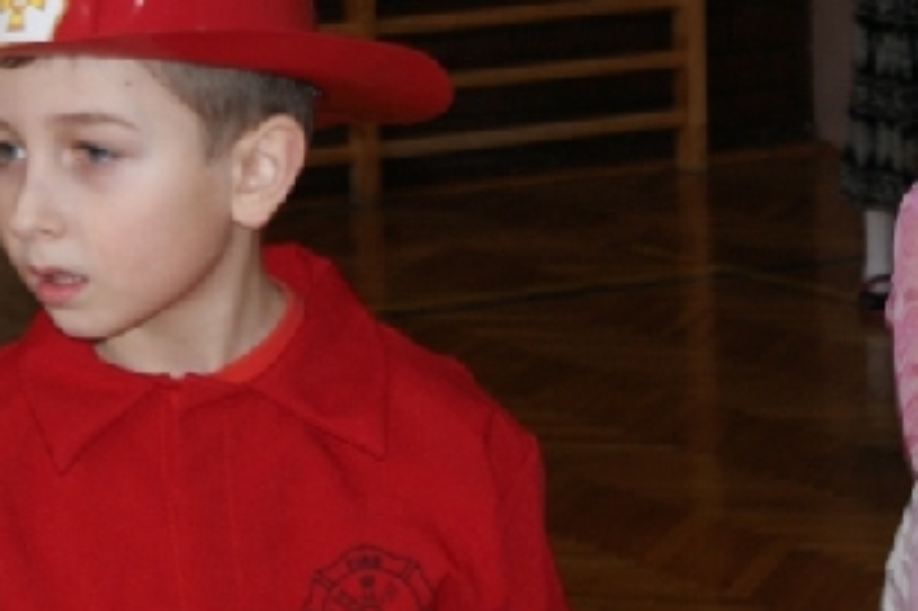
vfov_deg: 8.5
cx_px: 72
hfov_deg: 12.7
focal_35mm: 161
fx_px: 4103
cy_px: 283
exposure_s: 1/80
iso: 400
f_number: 5.6
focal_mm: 55
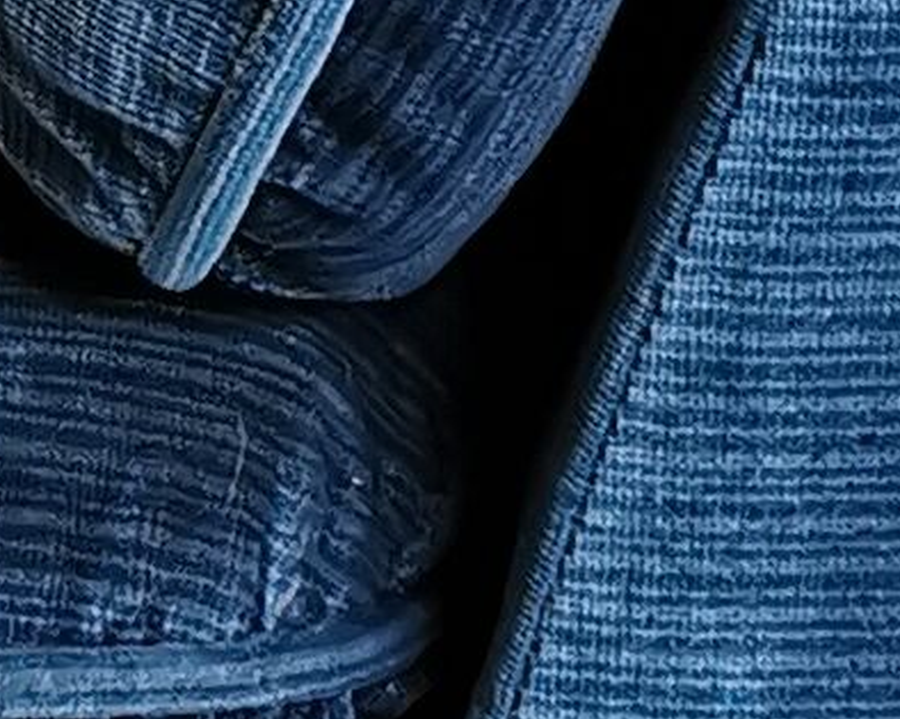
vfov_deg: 6.3
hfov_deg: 7.8
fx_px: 6498
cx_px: -379
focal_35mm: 244
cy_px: -75
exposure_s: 1/50
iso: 640
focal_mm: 5.58
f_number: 1.8
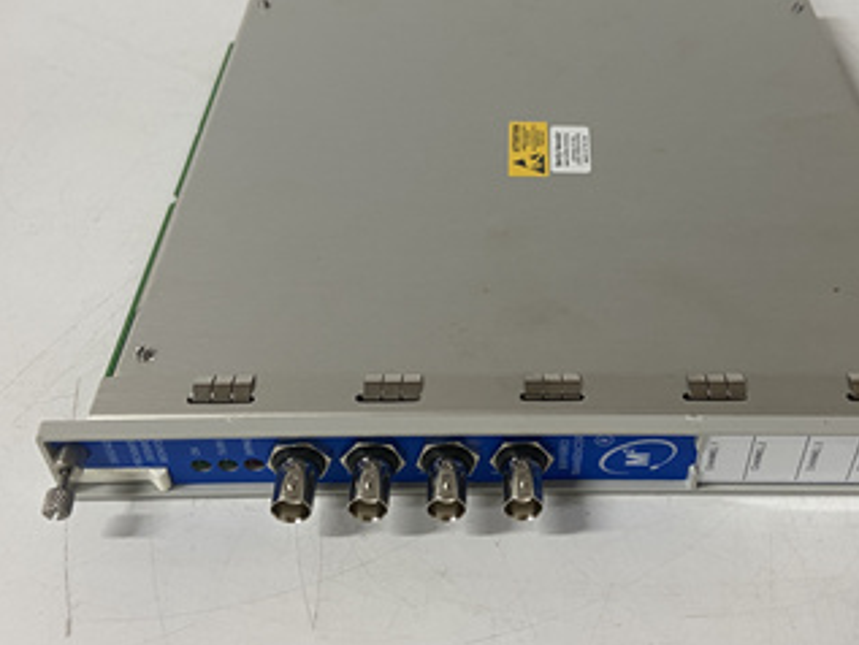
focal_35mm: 41
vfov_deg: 35.1
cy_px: 267
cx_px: 518
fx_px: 1018
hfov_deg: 45.5
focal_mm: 4.25
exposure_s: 1/50
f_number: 1.8
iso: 80
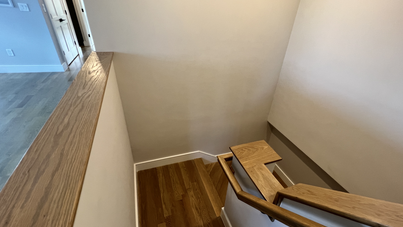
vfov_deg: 66.9
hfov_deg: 99.2
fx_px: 171
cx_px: 217
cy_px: 125
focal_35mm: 16
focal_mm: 1.57
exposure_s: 1/60
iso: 125
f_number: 1.8
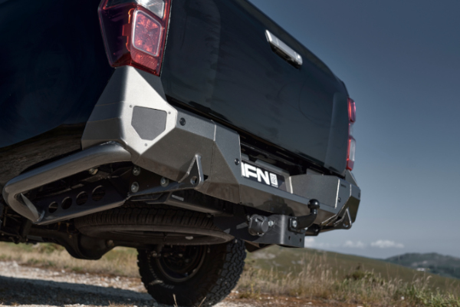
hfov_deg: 12.1
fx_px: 2172
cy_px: 154
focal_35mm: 170
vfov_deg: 8.1
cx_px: 230
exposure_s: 1/2500
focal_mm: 170
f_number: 3.5
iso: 100
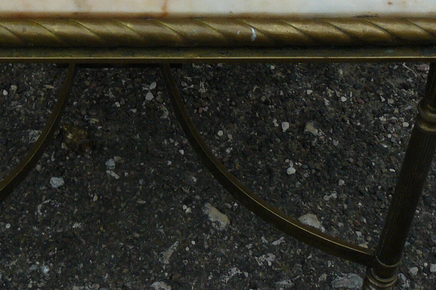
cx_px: 98
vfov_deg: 12.9
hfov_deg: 20.0
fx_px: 1223
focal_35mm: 101
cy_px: -138
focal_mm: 6
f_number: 4
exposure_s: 1/250
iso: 100
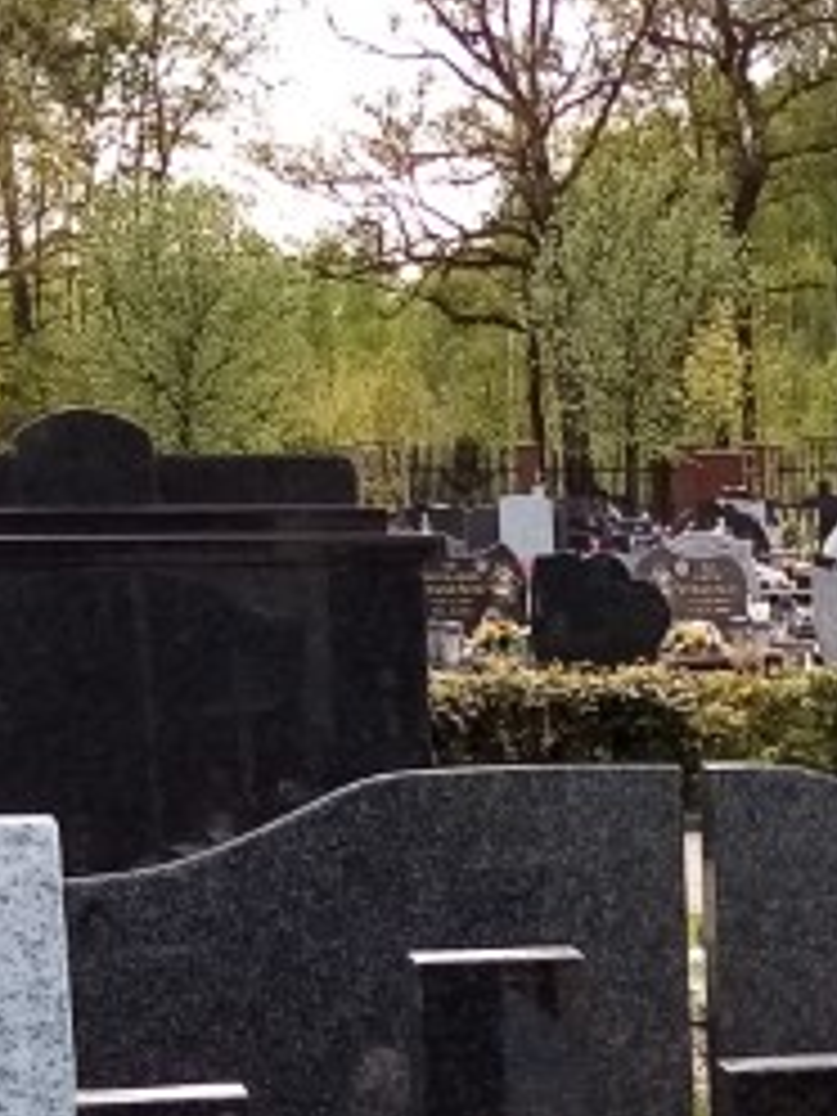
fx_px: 2160
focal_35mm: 67
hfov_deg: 20.6
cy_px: 1260
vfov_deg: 26.4
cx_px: 994
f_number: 1.8
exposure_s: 1/412
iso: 108
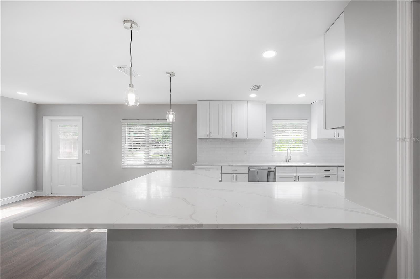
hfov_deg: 104.3
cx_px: 210
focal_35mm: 14
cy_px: 140
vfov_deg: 81.1
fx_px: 163
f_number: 10
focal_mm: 14
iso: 320
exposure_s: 1/100
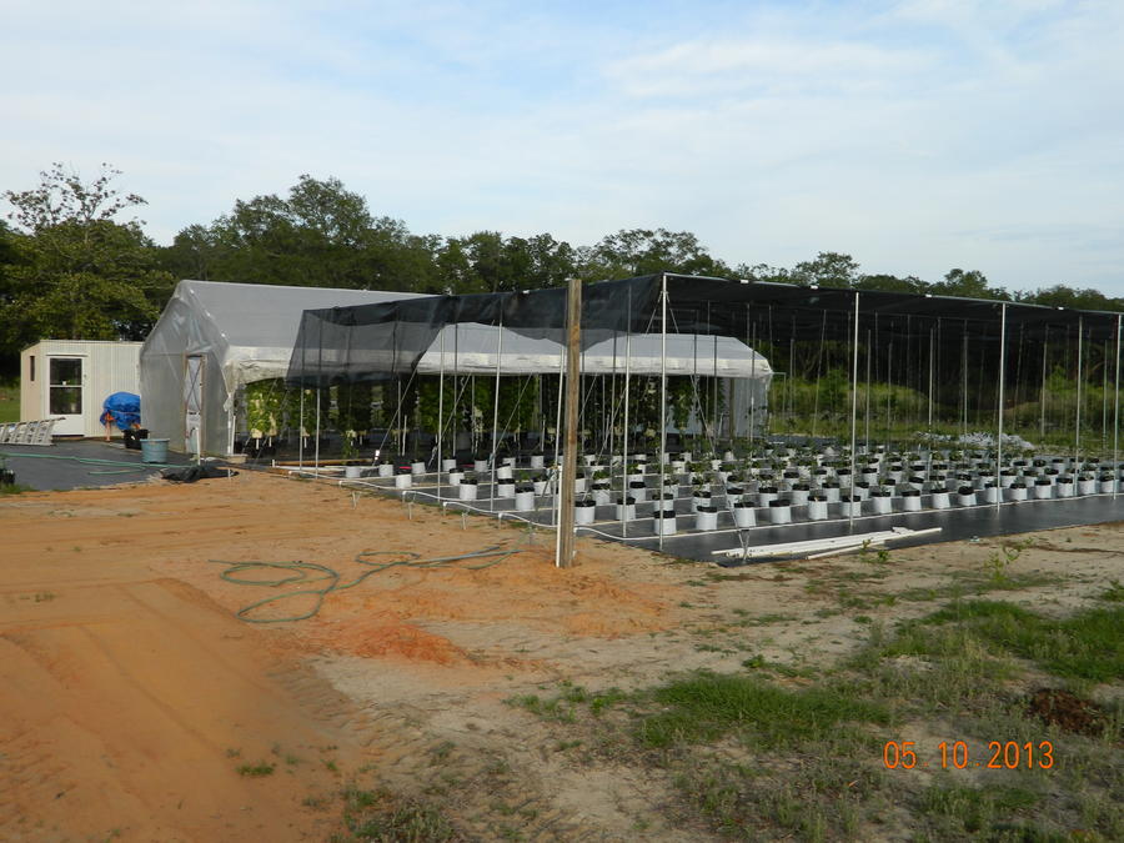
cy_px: 422
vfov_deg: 40.7
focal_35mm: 35
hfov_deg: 52.6
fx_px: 1136
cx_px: 562
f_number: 3.3
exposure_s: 1/400
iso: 80
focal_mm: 6.2
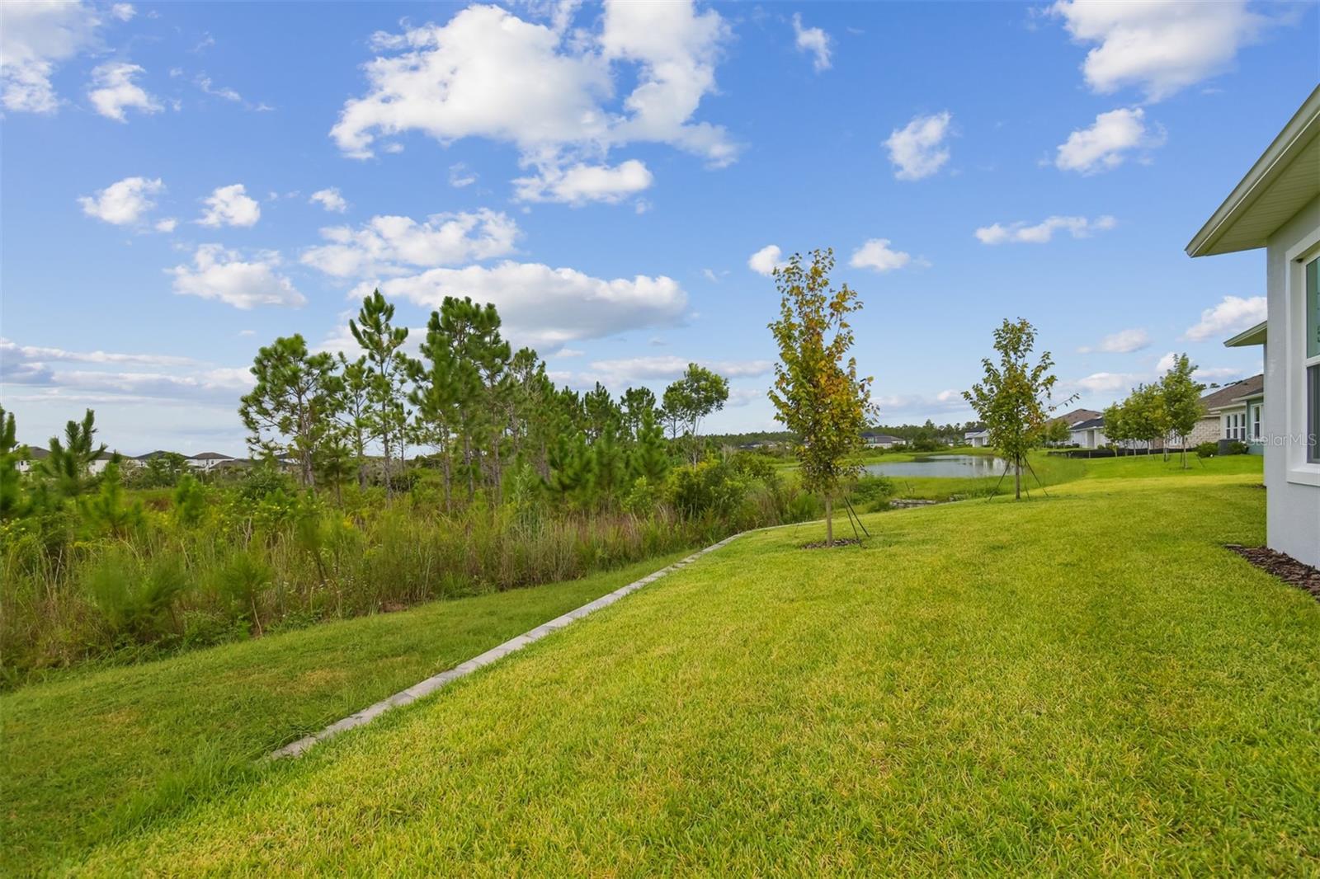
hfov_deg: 100.4
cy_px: 440
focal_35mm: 15
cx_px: 660
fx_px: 550
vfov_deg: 77.3
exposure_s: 1/50
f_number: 7.1
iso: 100
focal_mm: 10
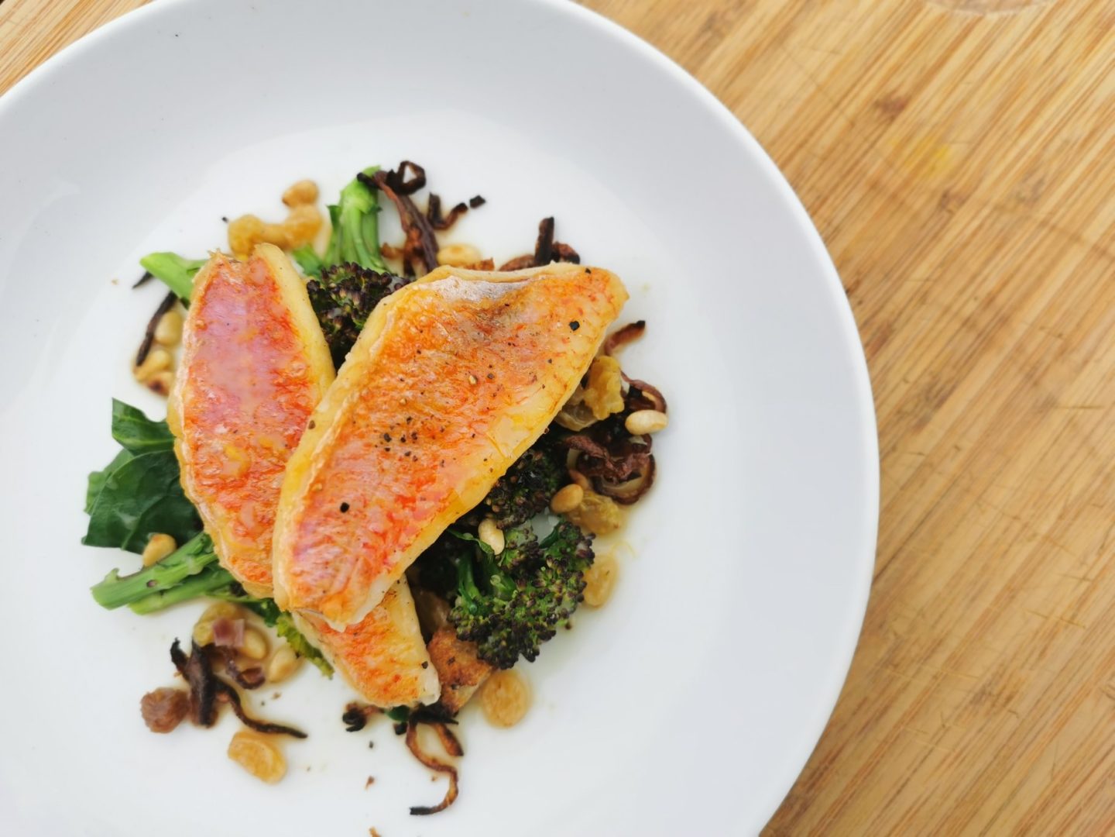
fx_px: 870
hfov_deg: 65.3
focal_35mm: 27
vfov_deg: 51.4
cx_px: 558
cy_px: 418
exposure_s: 1/339
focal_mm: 5.58
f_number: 4
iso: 50
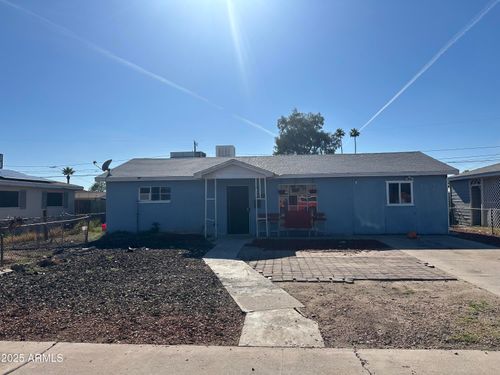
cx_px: 250
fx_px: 347
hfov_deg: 71.6
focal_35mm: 24
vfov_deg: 56.8
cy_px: 188
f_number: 1.78
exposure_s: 1/9709
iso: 80
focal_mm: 6.86
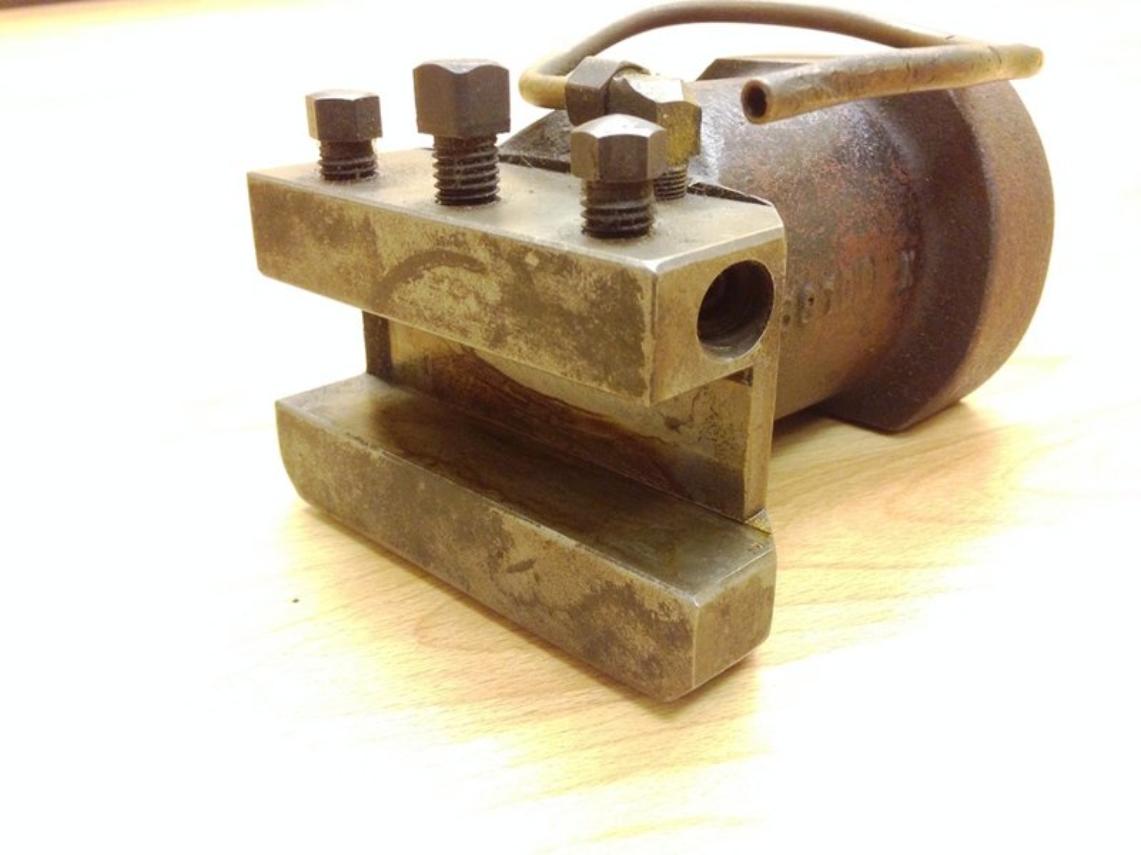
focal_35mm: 33
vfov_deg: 42.9
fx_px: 1088
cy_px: 428
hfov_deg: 55.4
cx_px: 570
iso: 250
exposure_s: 1/20
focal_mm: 4.12
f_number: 2.4
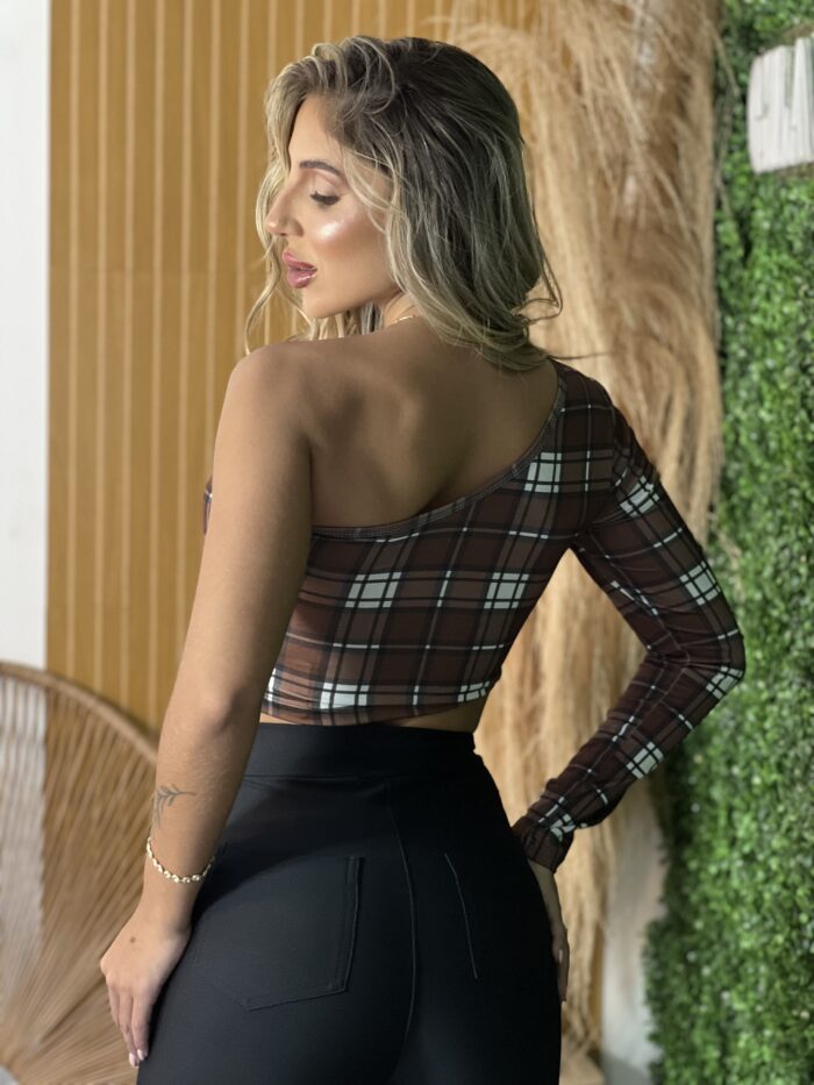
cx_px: 407
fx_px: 2414
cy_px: 542
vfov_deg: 25.3
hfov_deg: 19.1
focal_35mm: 77
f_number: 2.8
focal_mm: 9
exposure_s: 1/120
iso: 200
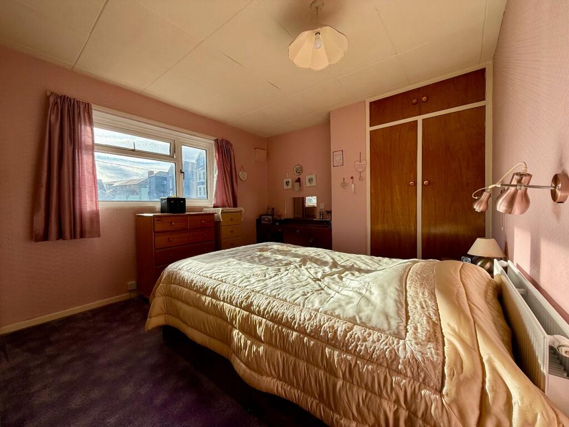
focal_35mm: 14
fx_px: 230
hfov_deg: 102.1
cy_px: 214
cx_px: 284
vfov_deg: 85.7
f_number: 2.2
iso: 64
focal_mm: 2.22
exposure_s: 1/679
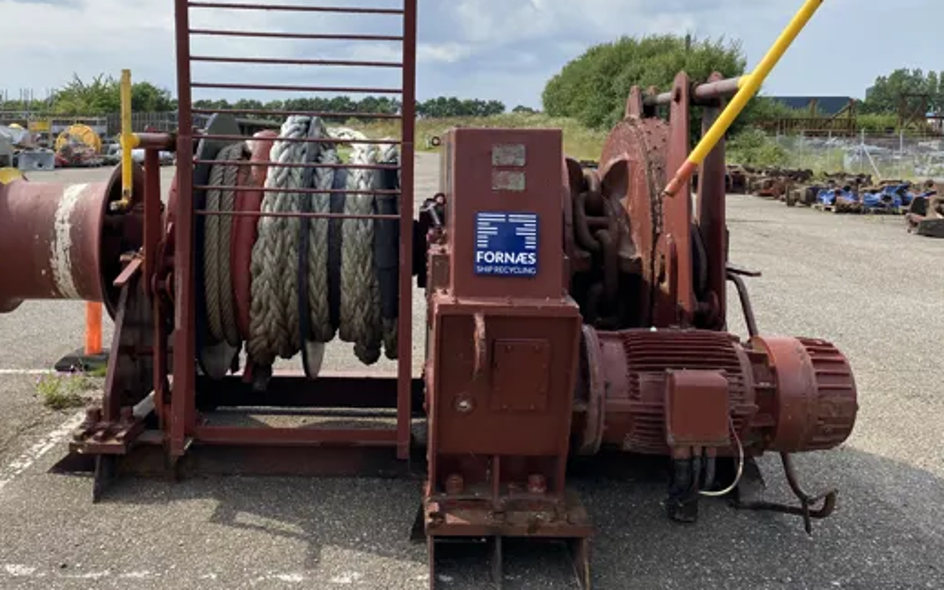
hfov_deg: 58.1
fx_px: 849
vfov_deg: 38.1
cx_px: 437
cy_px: 216
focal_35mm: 33
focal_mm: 4.25
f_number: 1.8
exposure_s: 1/2890
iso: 32
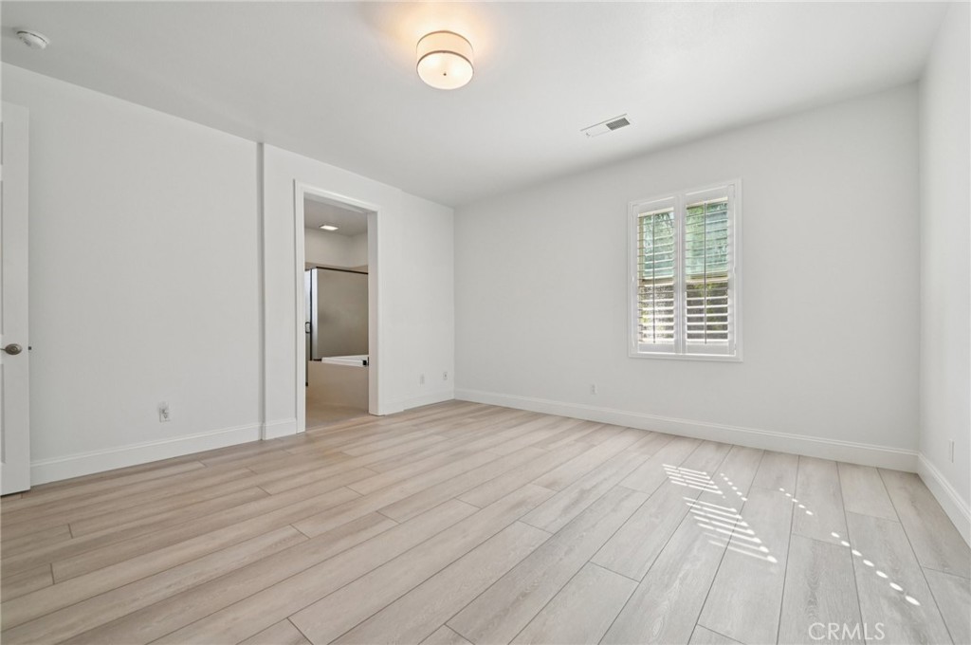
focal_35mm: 14
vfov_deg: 81.1
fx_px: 377
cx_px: 486
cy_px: 322
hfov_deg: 104.3
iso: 250
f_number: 8
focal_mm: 14
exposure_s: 1/15
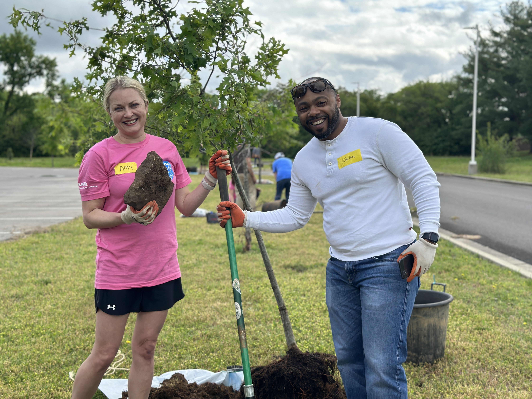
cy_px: 200
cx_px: 266
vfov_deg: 30.3
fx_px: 738
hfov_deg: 39.7
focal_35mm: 48
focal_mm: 6.86
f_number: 1.78
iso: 80
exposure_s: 1/2667
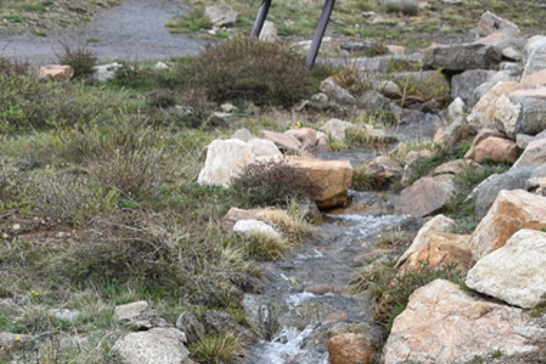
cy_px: 570
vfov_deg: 13.6
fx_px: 1426
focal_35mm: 94
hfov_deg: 21.7
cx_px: 305
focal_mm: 28
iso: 100
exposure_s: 1/160
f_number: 6.3
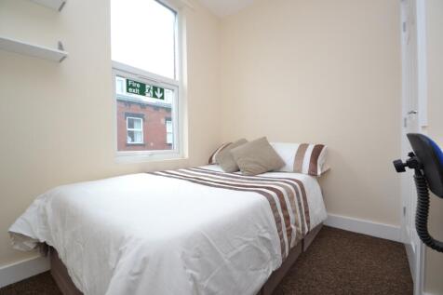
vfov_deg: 77.3
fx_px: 185
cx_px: 222
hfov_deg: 100.4
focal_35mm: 15
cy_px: 148
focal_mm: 10
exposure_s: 1/80
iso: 400
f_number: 4.5
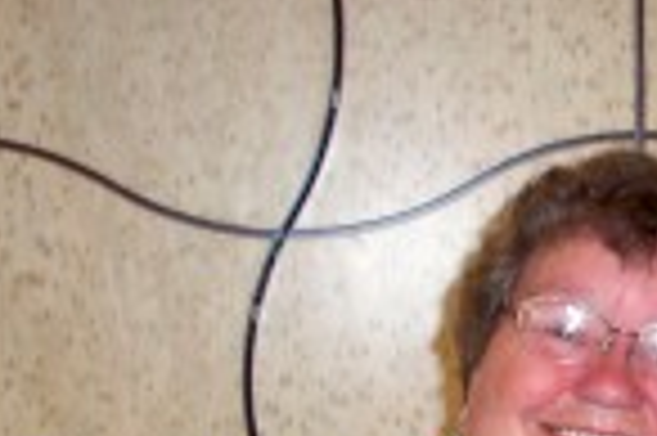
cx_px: 774
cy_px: 526
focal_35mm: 108
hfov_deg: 18.1
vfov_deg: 12.4
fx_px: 1969
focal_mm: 7.5
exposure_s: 1/30
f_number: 2.8
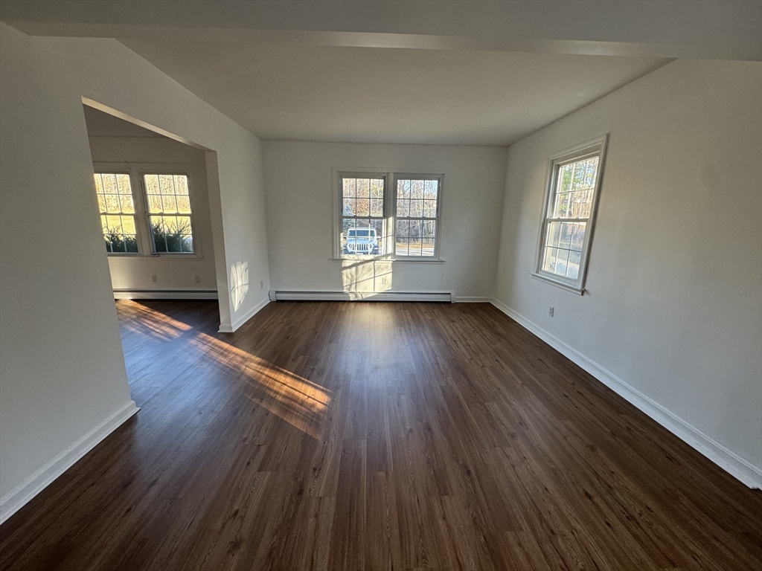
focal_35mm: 14
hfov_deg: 102.1
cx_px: 381
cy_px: 286
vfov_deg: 85.7
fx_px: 308
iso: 160
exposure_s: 1/60
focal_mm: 2.22
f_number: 2.2
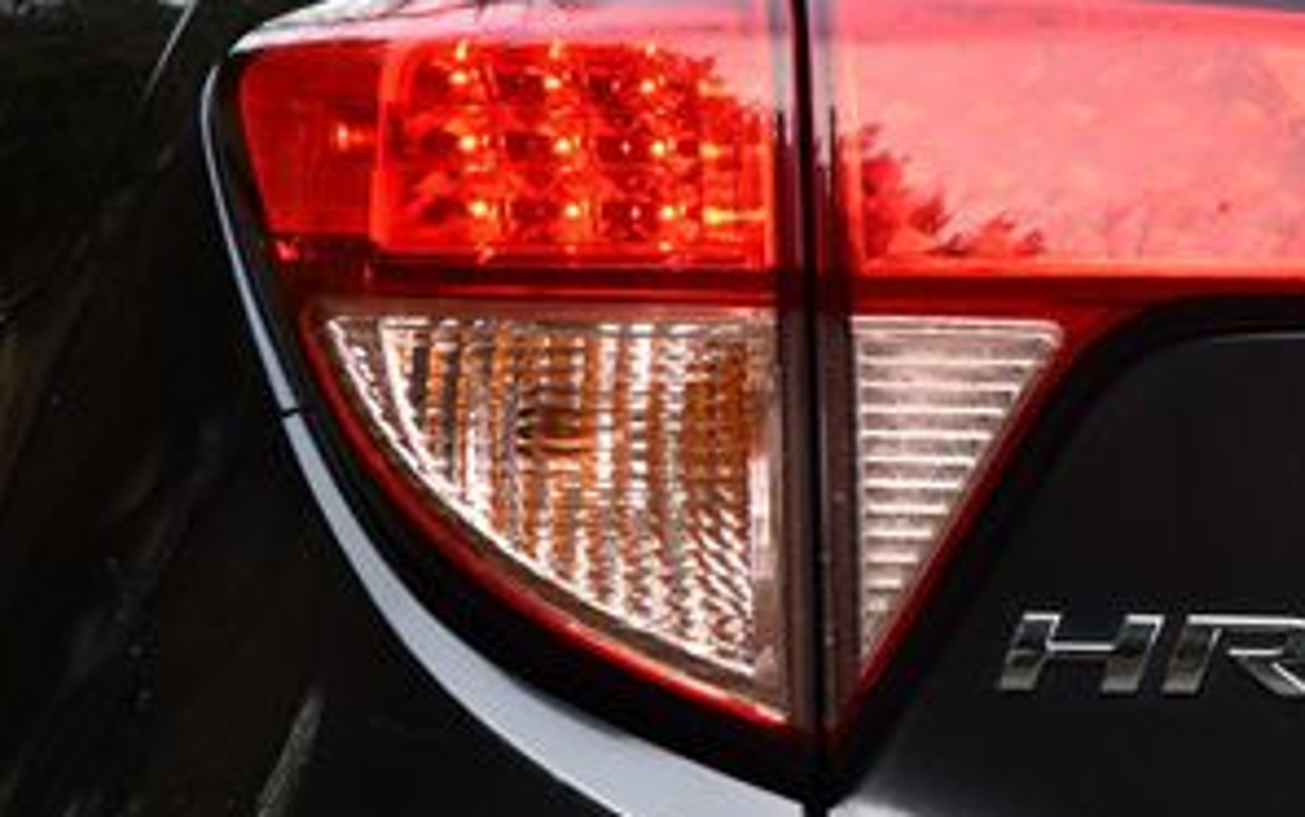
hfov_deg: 5.5
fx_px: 13594
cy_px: 299
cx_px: 1142
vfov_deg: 3.4
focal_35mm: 382
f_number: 5.6
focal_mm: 116
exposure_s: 1/250
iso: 220
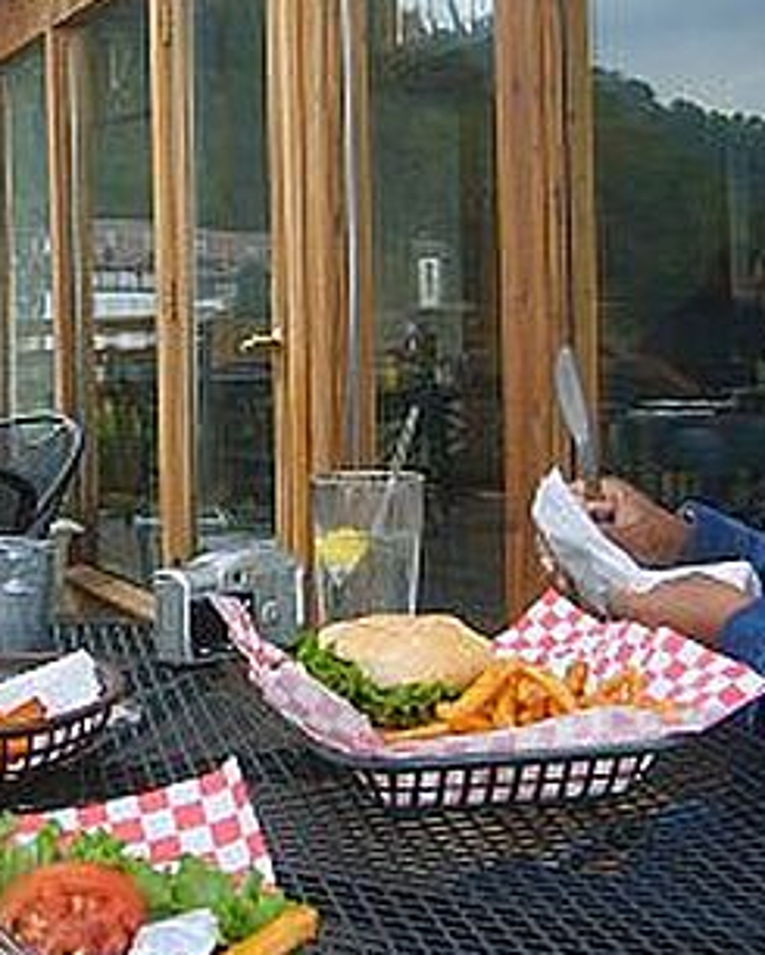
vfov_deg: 28.1
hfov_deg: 22.3
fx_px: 1895
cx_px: 72
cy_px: 328
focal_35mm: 67
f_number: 2.8
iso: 50
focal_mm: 5.8
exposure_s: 1/90
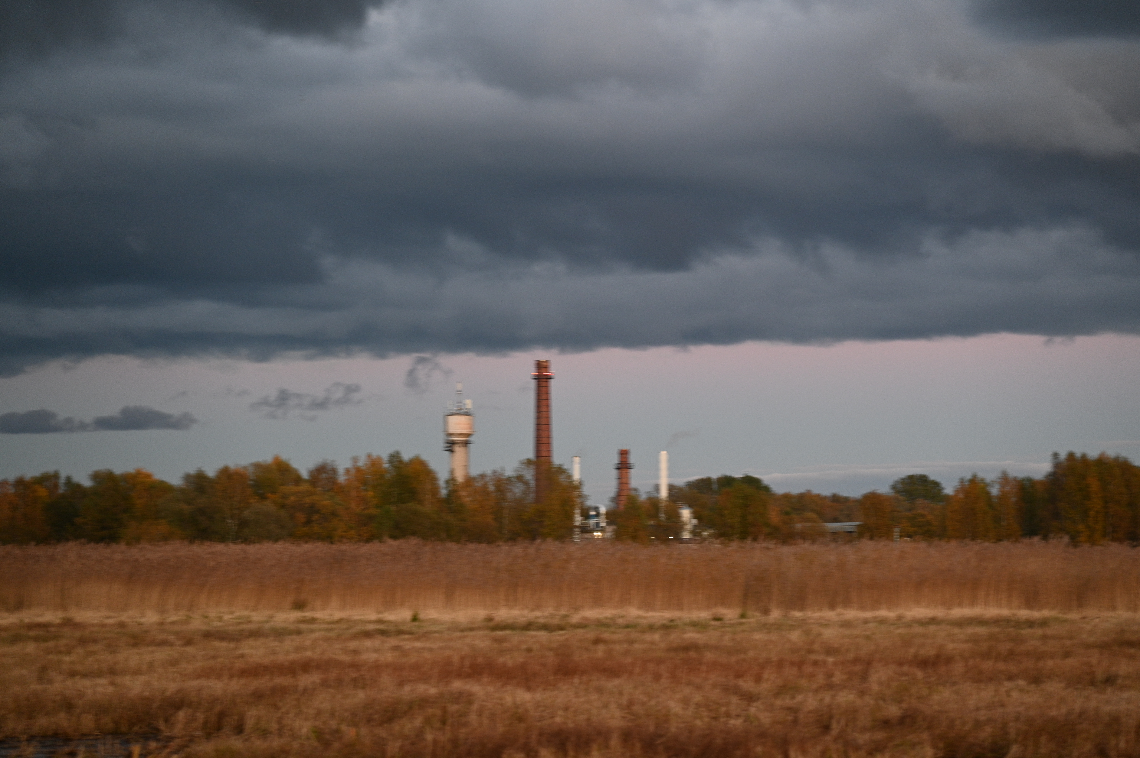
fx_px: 3797
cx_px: 570
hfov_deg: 17.1
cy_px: 379
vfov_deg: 11.4
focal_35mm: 120
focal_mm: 120
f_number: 4
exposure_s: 1/100
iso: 800
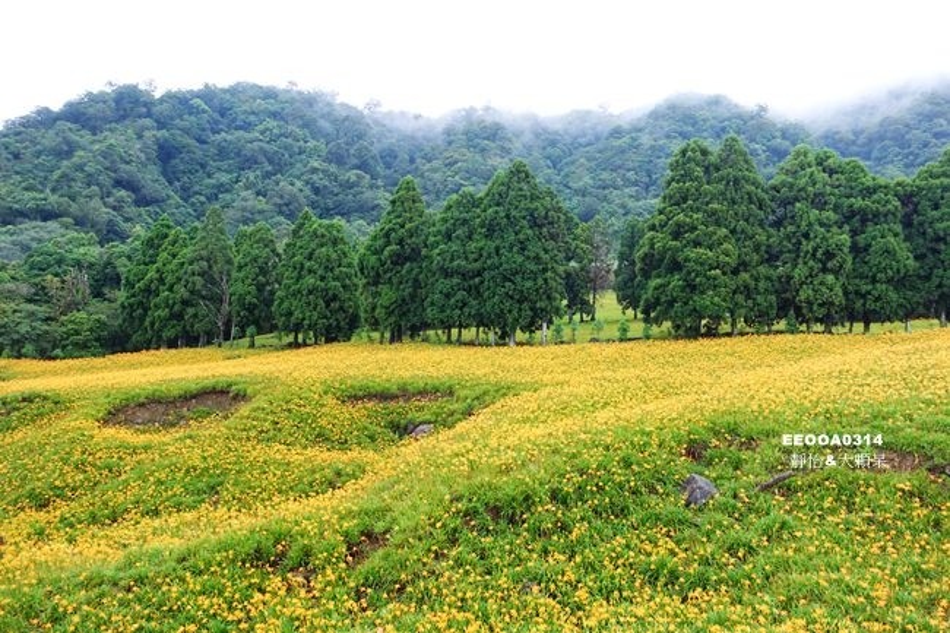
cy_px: 316
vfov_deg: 43.6
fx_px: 791
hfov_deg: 61.9
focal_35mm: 30
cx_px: 475
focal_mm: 11.12
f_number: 2.8
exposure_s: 1/50
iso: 125
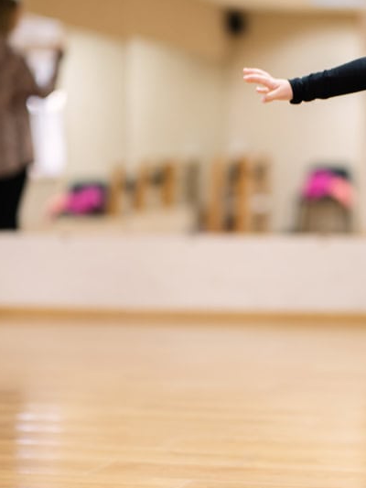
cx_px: 261
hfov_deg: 13.1
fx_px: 1592
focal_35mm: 113
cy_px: 233
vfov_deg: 17.4
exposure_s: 1/125
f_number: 1.2
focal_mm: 50
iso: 800
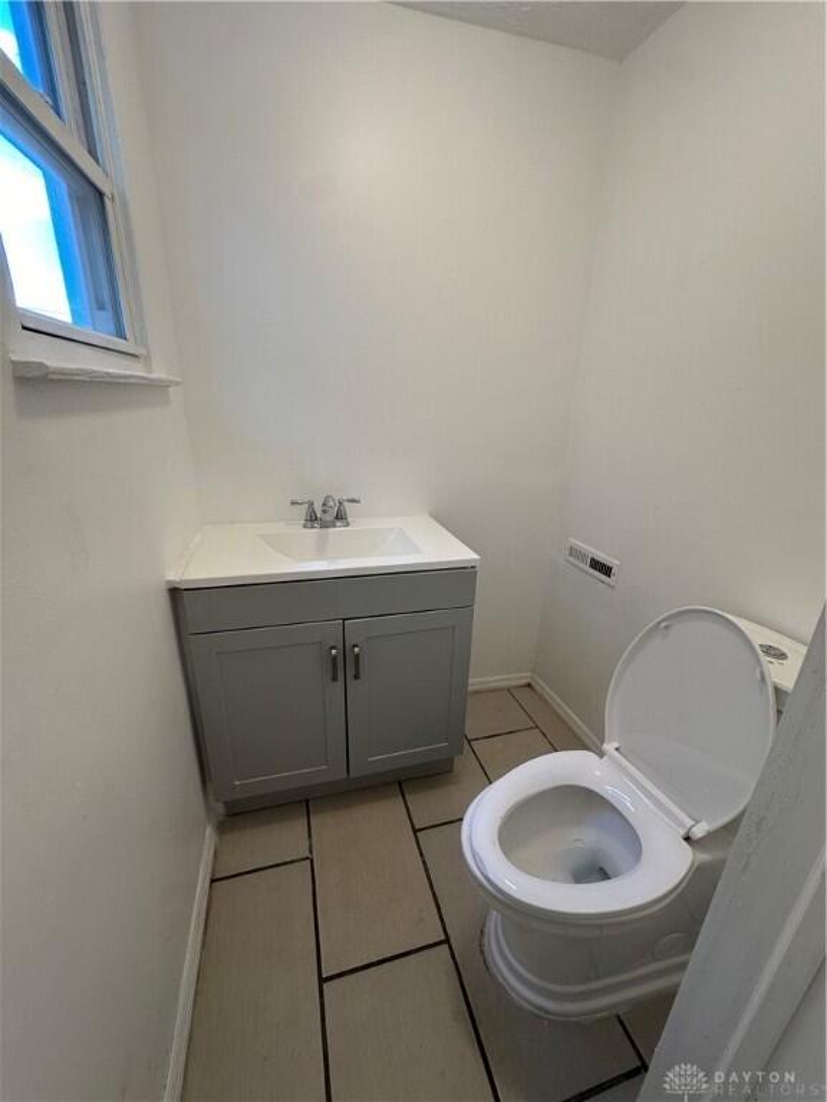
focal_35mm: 14
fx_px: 446
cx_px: 414
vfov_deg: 102.1
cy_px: 551
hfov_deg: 85.7
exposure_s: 1/120
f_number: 2.2
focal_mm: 2.22
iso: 80
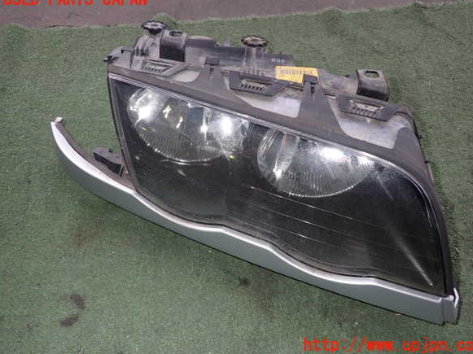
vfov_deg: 45.4
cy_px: 173
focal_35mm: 31
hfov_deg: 58.4
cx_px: 243
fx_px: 423
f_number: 6.3
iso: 125
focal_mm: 5.4
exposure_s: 1/30
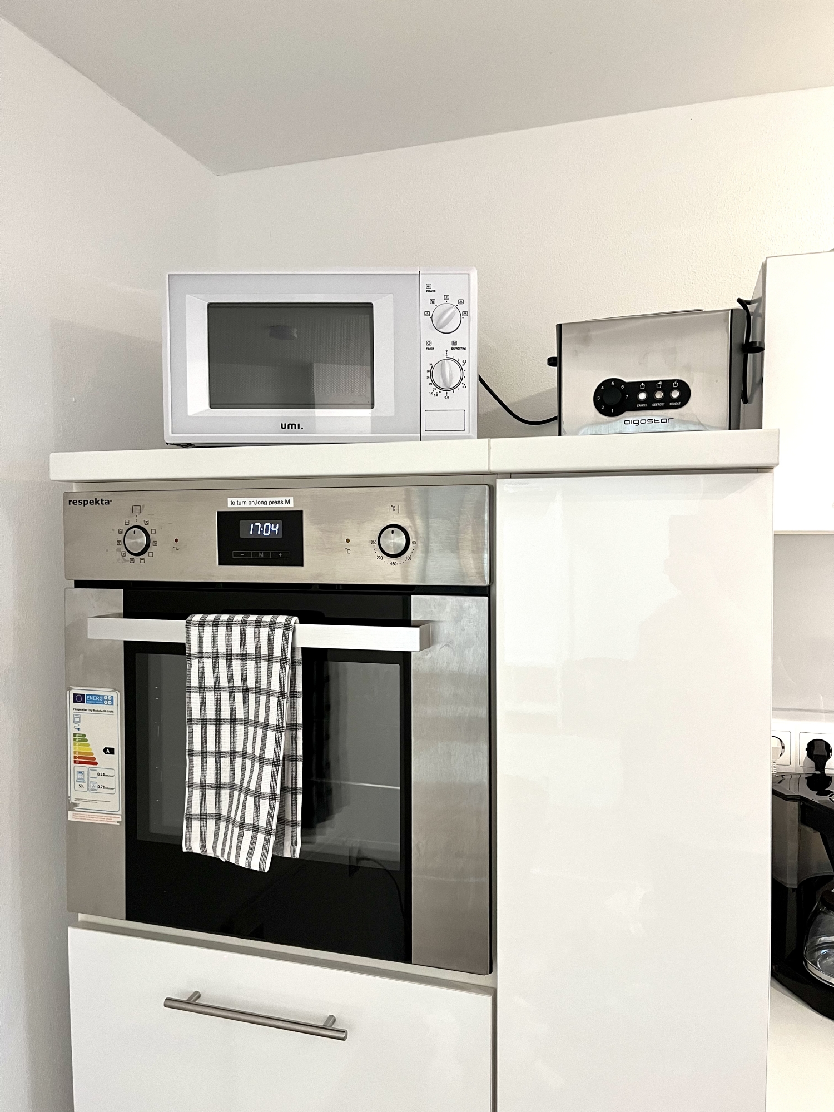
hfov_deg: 53.1
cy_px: 556
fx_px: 835
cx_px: 417
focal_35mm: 26
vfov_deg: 67.3
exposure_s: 1/50
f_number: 1.6
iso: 200
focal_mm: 5.1
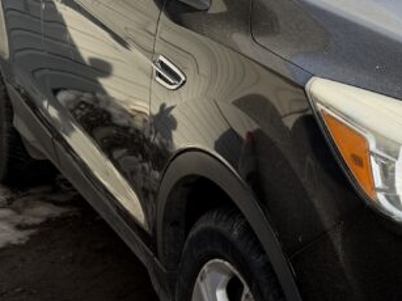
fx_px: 929
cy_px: 148
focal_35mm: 80
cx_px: 512
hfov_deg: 22.1
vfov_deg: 18.4
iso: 80
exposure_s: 1/1314
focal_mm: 6.76
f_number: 1.78
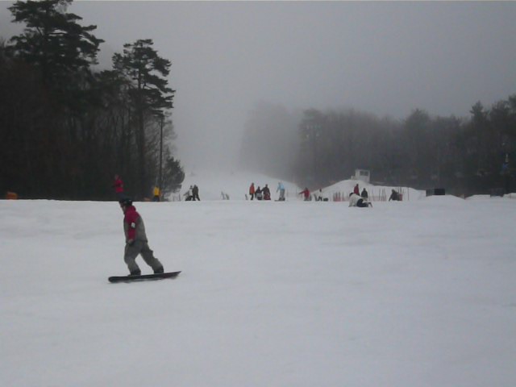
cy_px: 194
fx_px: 1520
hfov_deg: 19.3
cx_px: 258
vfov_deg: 14.5
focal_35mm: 102
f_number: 16
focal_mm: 16.8
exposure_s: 1/160
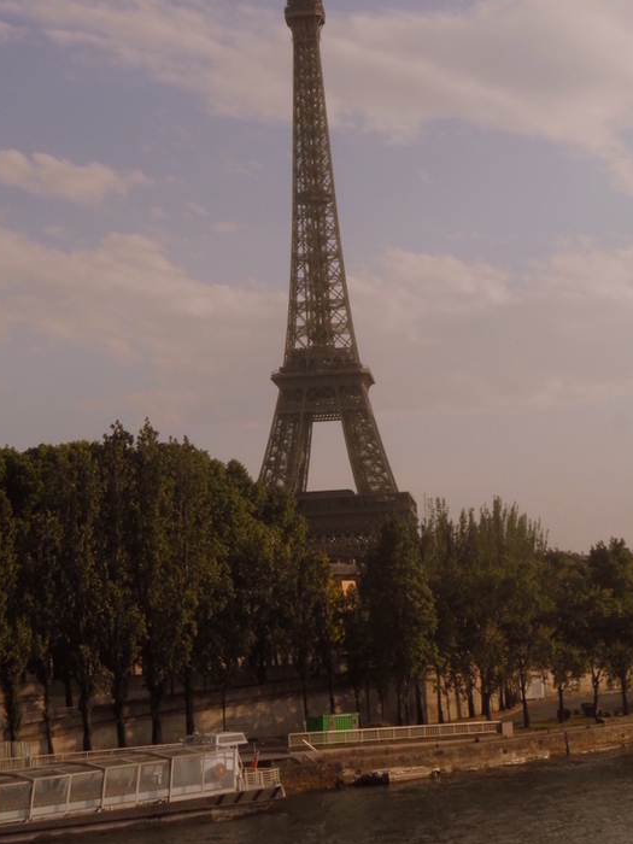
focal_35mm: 79
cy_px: 395
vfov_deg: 24.7
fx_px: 1926
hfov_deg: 18.7
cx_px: 316
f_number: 6
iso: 80
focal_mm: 12.8
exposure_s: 1/500
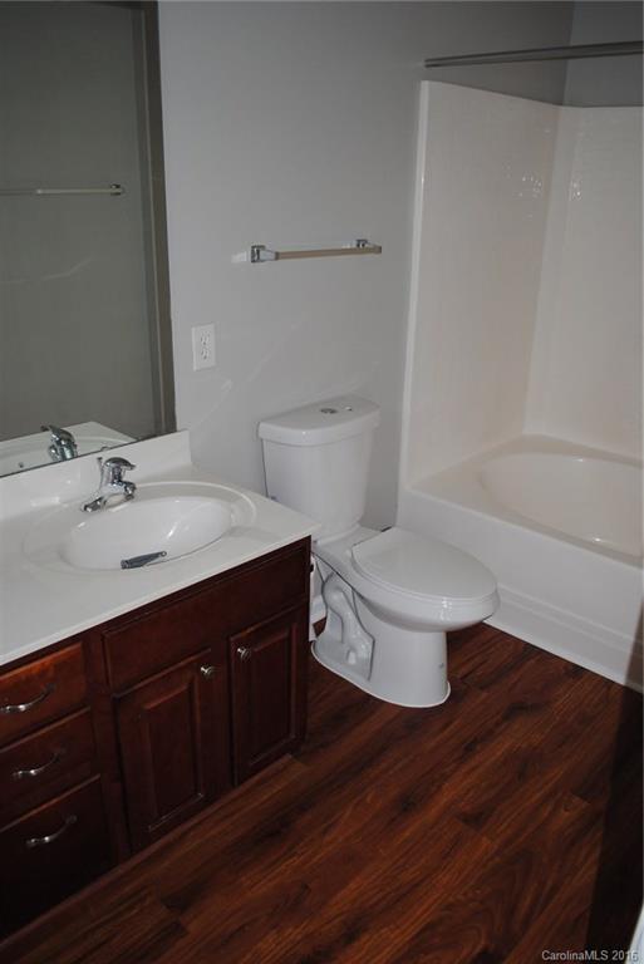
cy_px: 482
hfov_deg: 48.0
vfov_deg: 67.4
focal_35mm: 27
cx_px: 322
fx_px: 723
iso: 200
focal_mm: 18
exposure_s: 1/60
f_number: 3.5
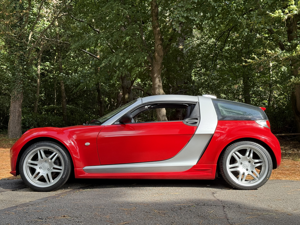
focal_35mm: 48
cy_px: 112
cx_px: 150
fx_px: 416
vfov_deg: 30.3
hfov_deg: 39.7
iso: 64
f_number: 1.78
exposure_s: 1/592
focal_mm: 6.76
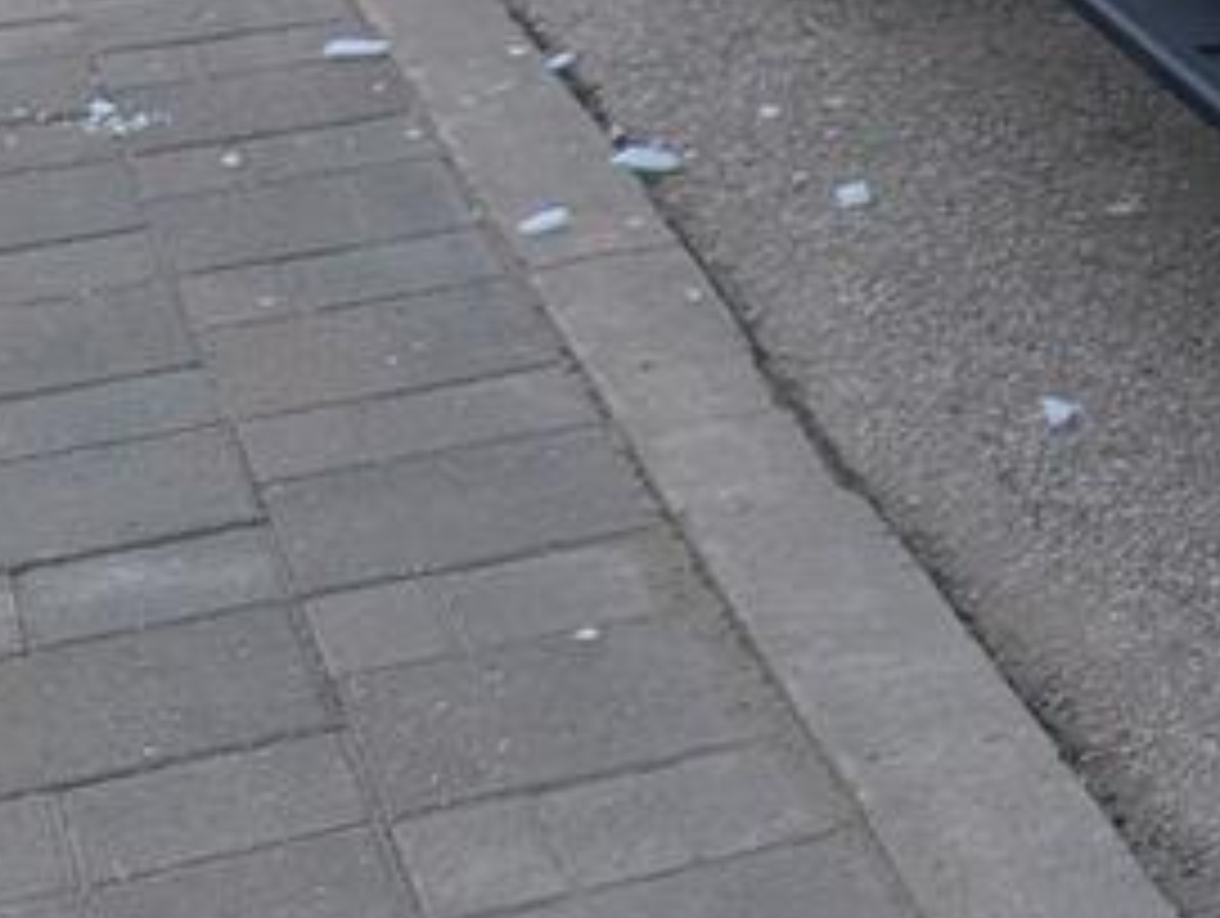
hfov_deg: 14.2
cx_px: 2546
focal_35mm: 113
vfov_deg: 12.6
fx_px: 3988
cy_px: -378
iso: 21
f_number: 1.68
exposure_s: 1/2088
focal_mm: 6.9
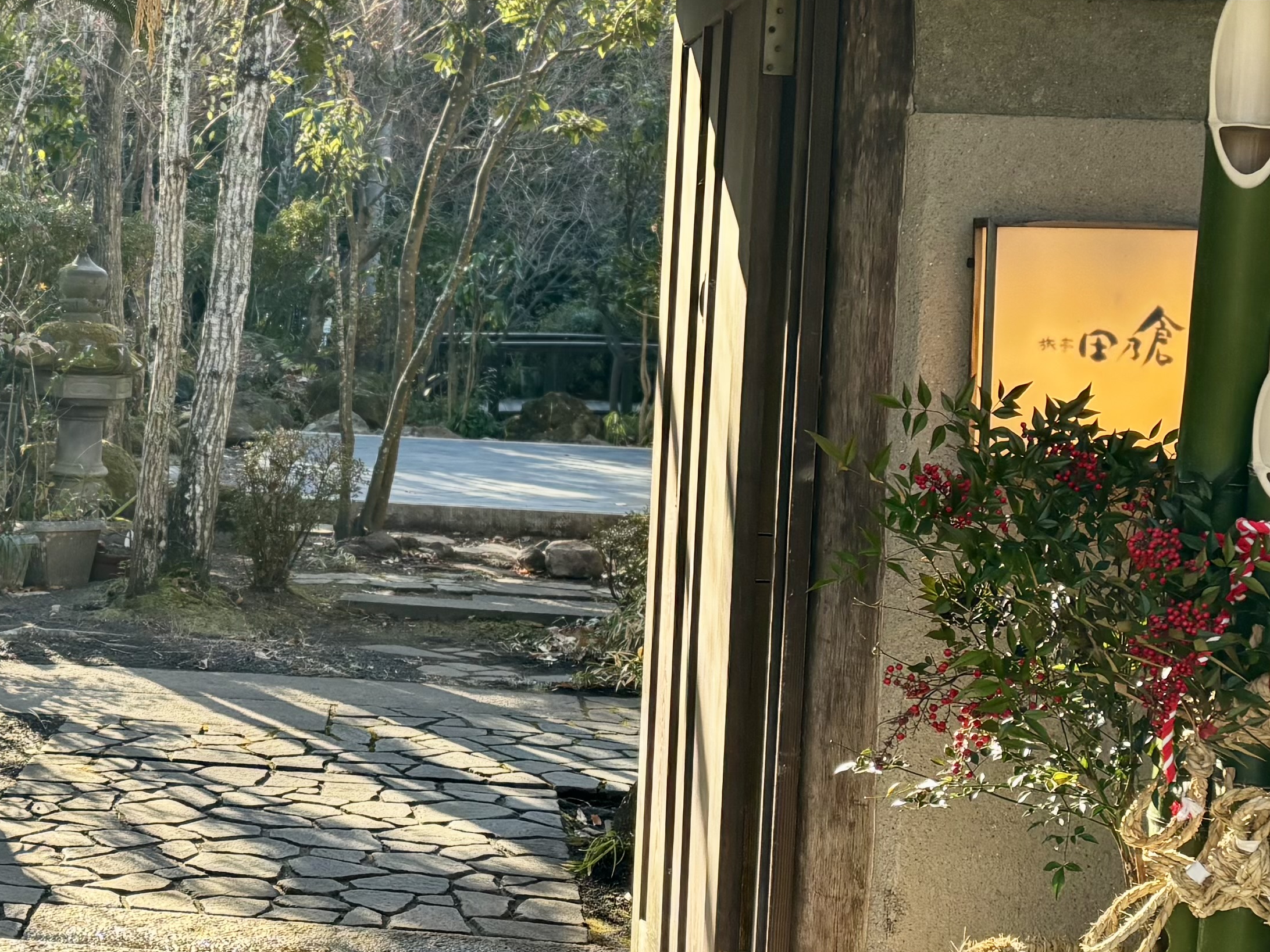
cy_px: 371
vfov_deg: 21.6
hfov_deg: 27.5
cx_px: 130
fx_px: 2495
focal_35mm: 68
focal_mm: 5.96
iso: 50
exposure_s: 1/394
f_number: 1.6
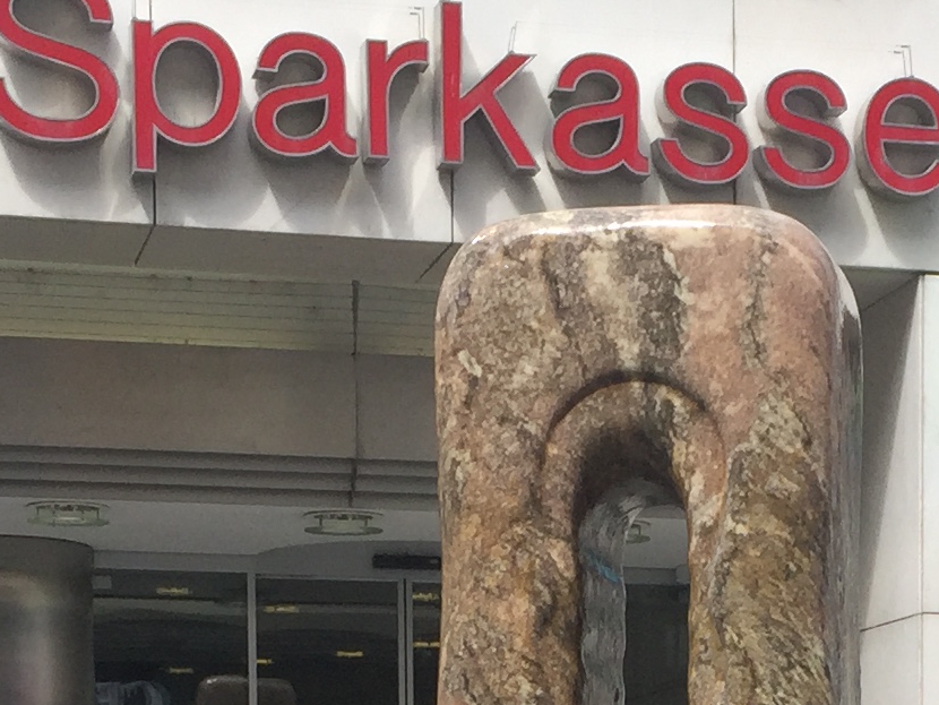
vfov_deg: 12.2
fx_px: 3093
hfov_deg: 17.2
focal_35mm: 114
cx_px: 707
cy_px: 1143
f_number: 2.2
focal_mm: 4.15
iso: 32
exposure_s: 1/942
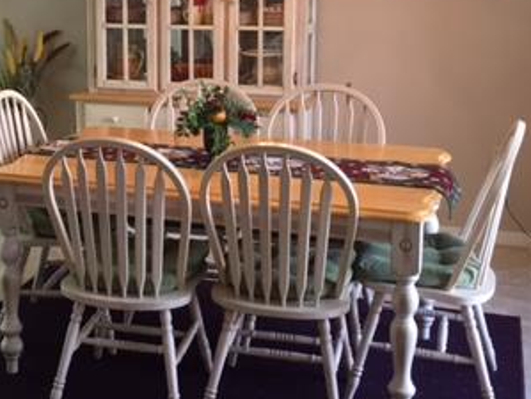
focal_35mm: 62
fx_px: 952
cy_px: 115
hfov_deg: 30.7
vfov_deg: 23.5
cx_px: 140
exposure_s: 1/30
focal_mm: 4.15
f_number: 2.2
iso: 64
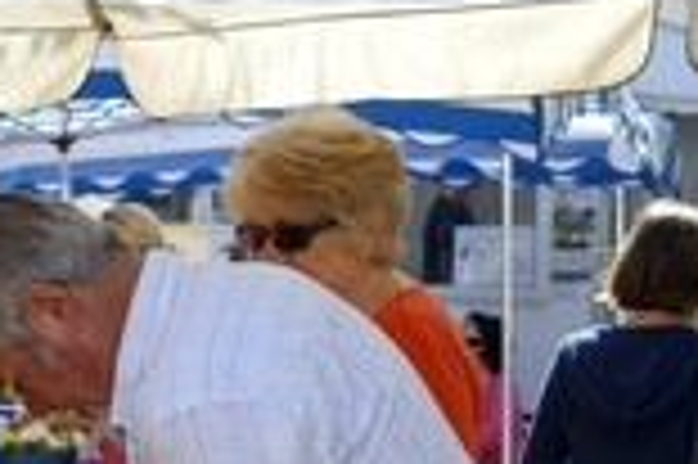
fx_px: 2518
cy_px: 496
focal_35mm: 130
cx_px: -176
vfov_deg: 10.4
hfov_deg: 15.1
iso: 200
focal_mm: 48
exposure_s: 1/250
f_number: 6.3
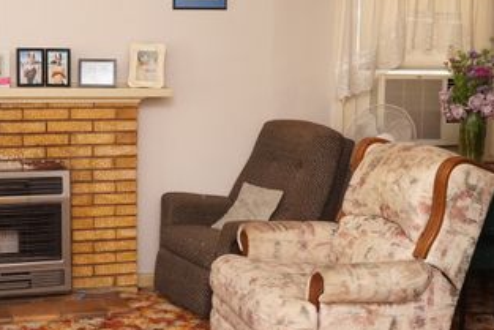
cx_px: 191
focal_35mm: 63
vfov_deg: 21.6
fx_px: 865
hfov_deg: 31.8
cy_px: 157
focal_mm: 28
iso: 800
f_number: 4.5
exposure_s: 1/60
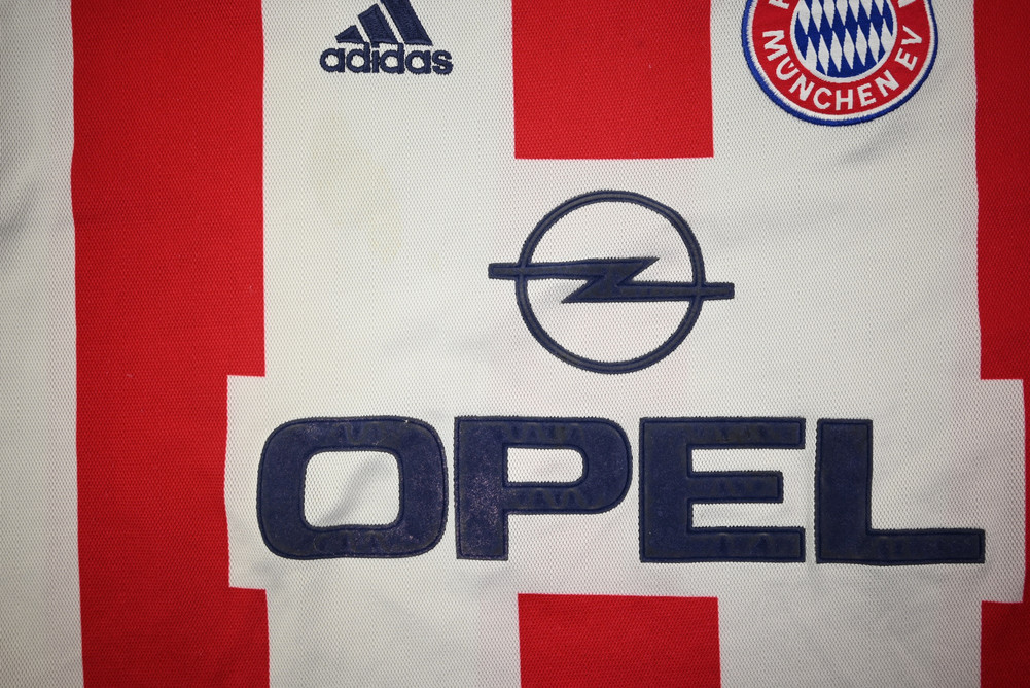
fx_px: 859
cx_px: 515
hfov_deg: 61.9
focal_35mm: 30
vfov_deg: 43.6
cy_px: 344
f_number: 4.8
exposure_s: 1/125
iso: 200
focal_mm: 30
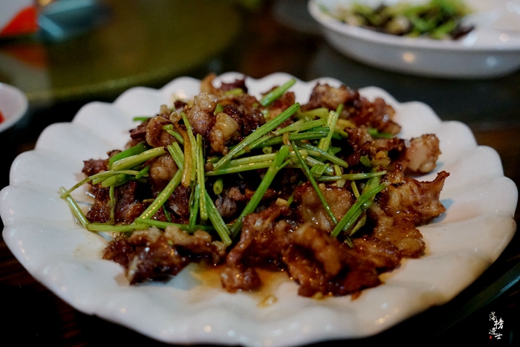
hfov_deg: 50.7
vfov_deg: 35.1
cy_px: 174
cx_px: 260
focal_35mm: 38
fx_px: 549
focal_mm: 38
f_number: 4
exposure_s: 1/160
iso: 4000
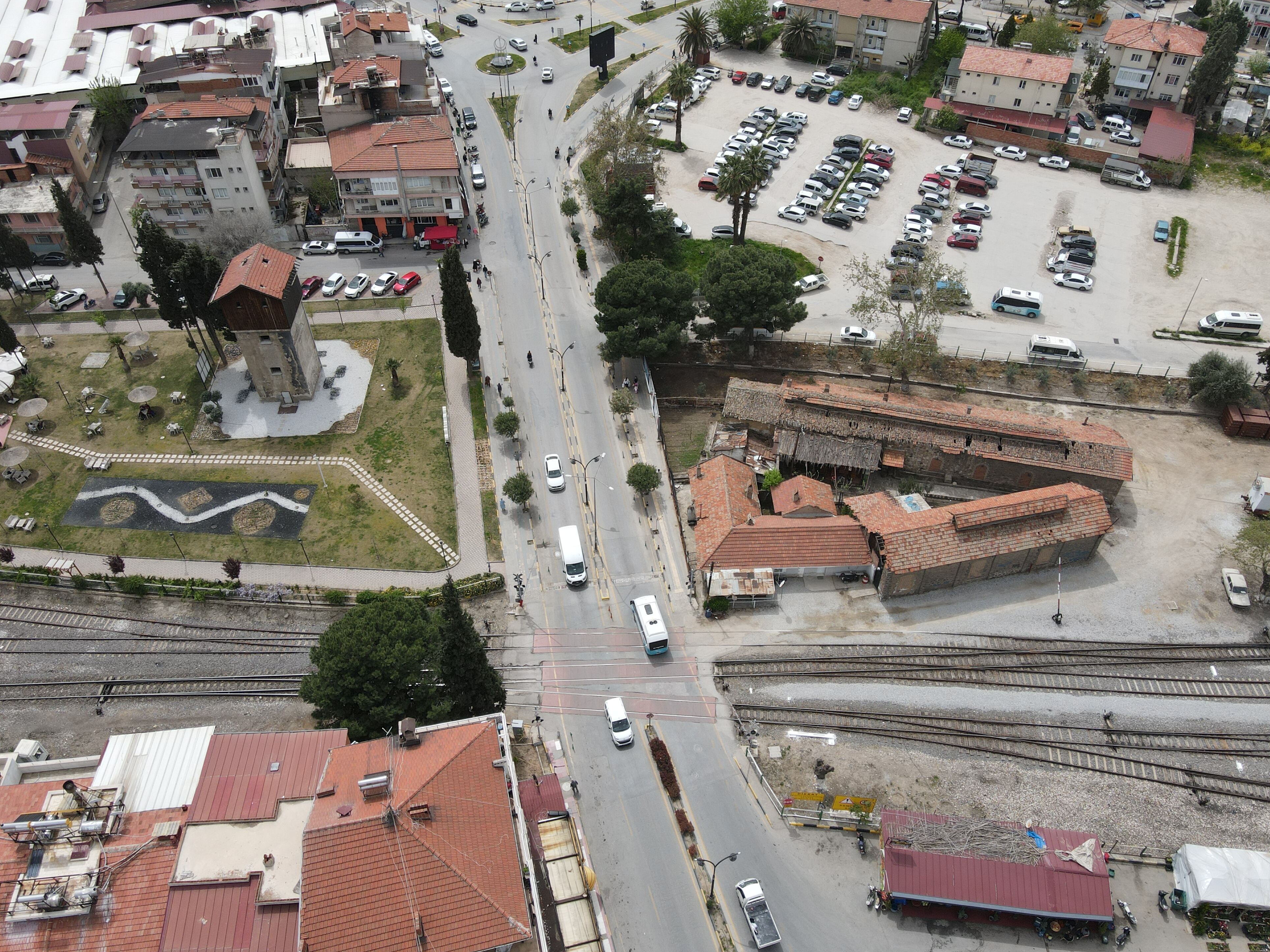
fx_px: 917
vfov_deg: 54.9
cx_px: 629
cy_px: 466
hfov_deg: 69.4
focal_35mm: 25
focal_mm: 4.5
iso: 100
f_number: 2.8
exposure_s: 1/725
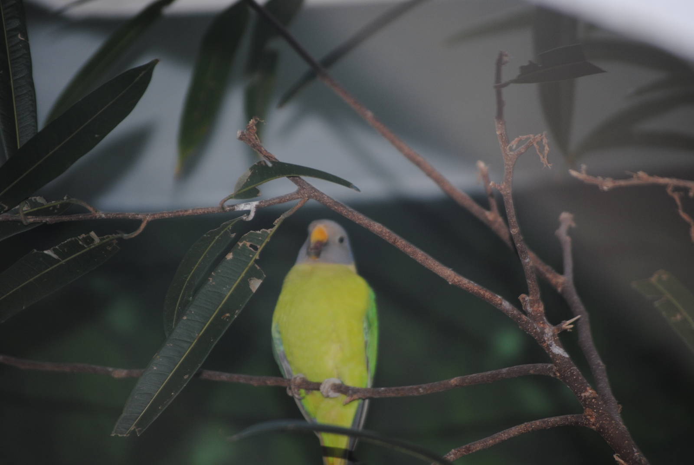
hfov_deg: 8.3
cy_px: 232
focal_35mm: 248
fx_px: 4777
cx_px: 347
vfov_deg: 5.6
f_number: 5.3
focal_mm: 165
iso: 200
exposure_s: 1/60
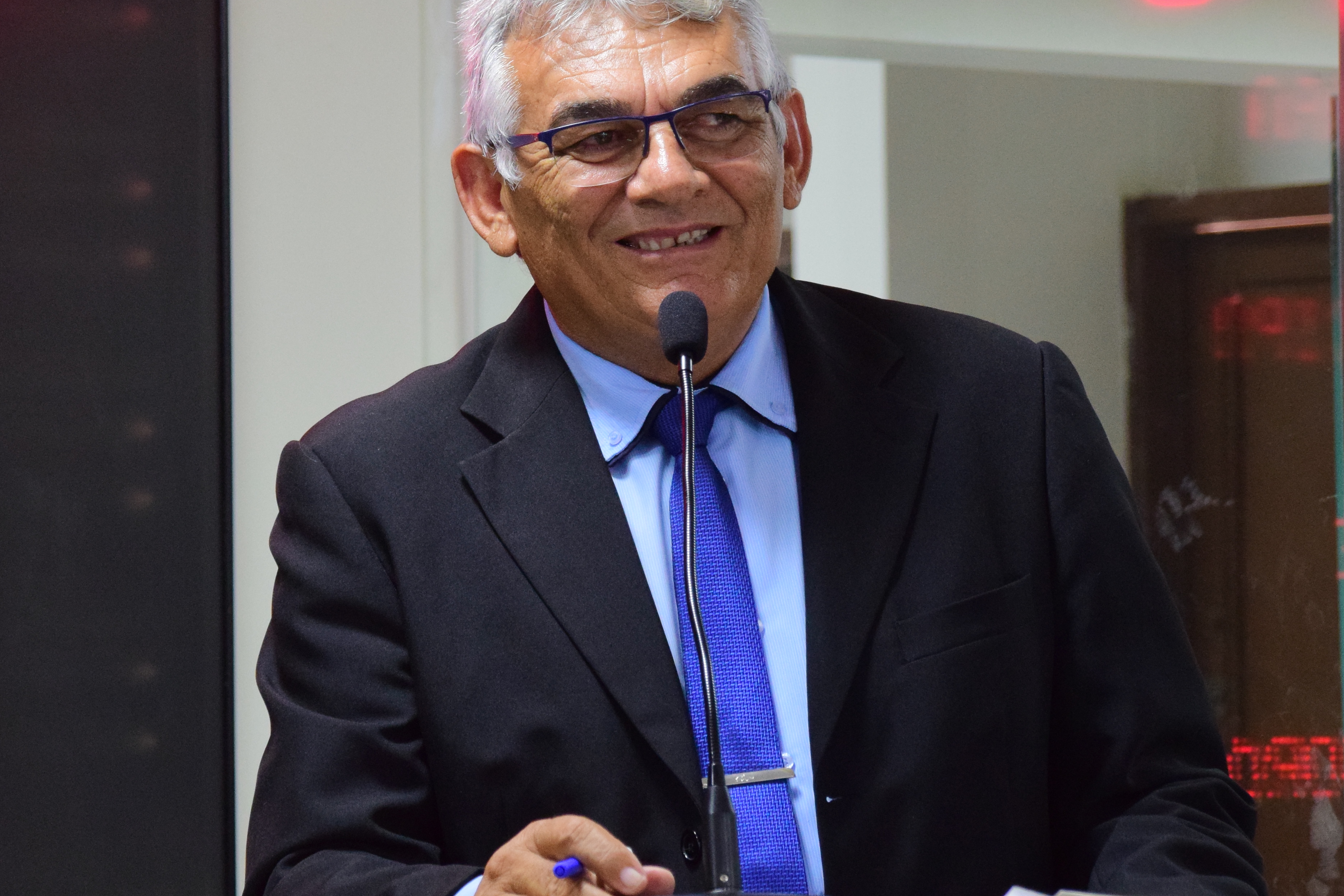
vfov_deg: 5.2
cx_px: 371
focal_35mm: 266
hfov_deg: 7.7
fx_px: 9929
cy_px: 339
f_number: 6.3
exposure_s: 1/60
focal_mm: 110
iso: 1600
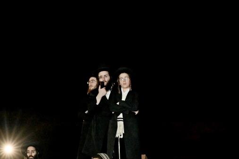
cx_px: 90
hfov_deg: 27.6
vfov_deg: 18.6
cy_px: 113
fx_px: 484
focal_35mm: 73
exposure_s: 1/160
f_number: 4
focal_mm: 24
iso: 1600
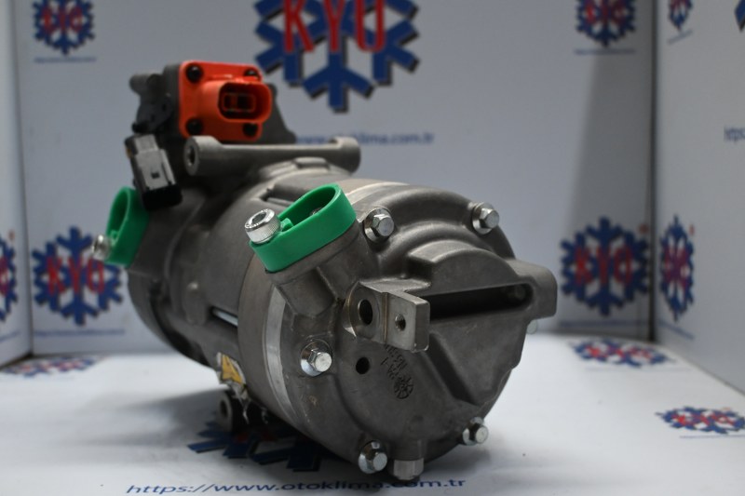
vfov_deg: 35.5
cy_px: 248
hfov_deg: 51.3
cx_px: 372
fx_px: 776
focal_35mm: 38
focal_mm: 25
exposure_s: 1/125
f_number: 4.2
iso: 1000
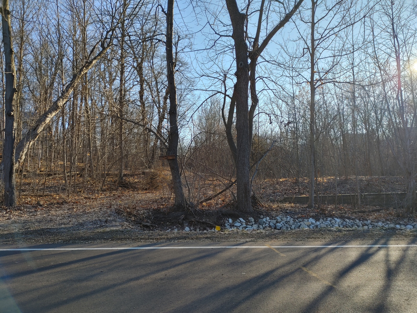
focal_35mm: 26
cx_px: 208
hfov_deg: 67.3
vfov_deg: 53.1
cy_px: 156
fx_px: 313
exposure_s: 1/862
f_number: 1.8
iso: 50
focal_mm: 5.58
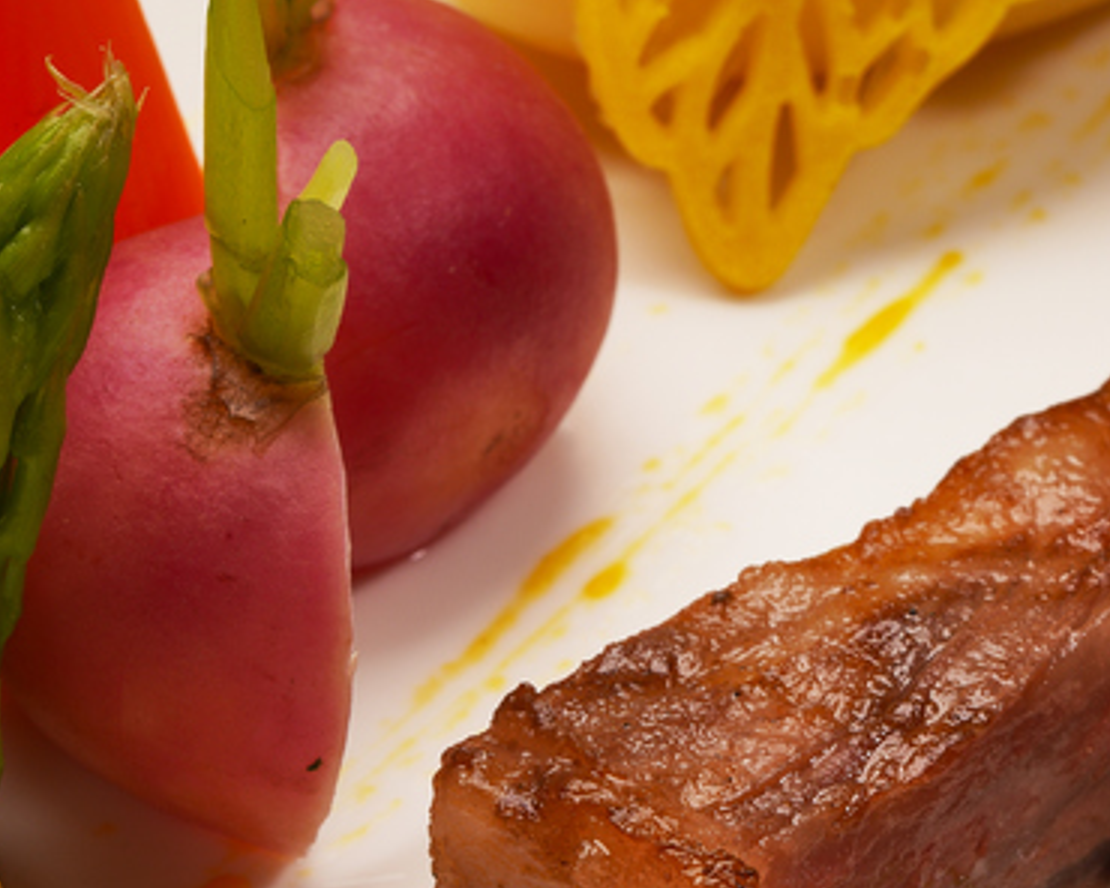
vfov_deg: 6.8
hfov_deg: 8.5
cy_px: 591
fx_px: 7490
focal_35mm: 228
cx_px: 876
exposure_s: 1/160
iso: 100
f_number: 22
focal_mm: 100
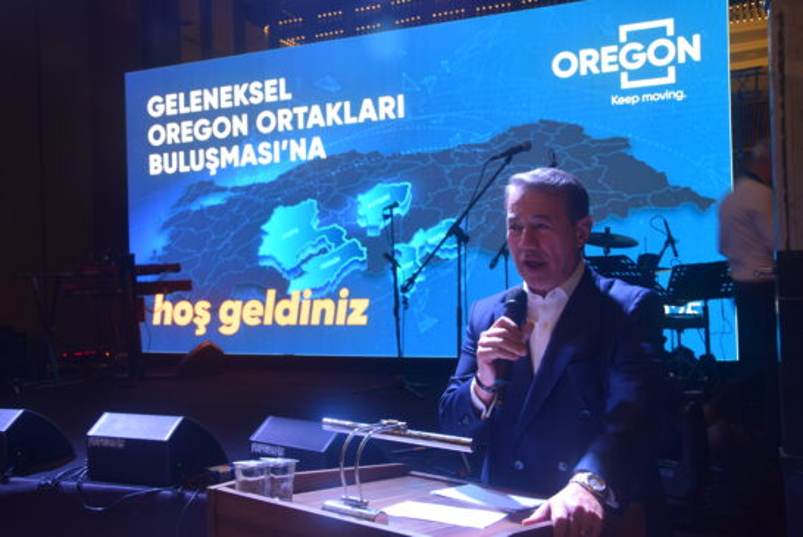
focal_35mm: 36
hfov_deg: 53.1
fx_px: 804
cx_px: 402
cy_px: 268
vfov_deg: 36.9
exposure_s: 1/15
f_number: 6.3
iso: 400
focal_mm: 24
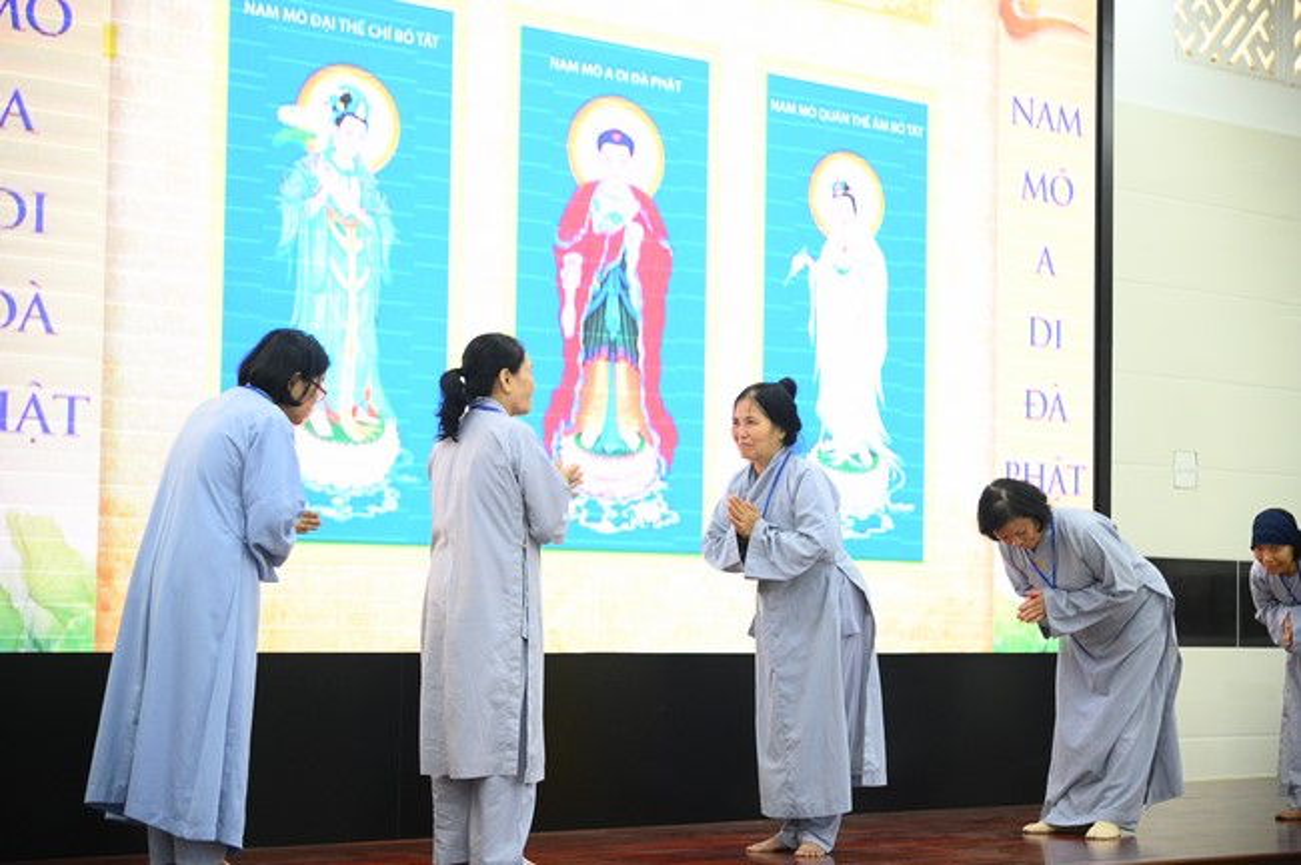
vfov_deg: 17.5
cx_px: 650
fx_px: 2816
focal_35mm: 78
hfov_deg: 26.0
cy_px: 432
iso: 5000
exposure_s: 1/160
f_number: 4
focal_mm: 78
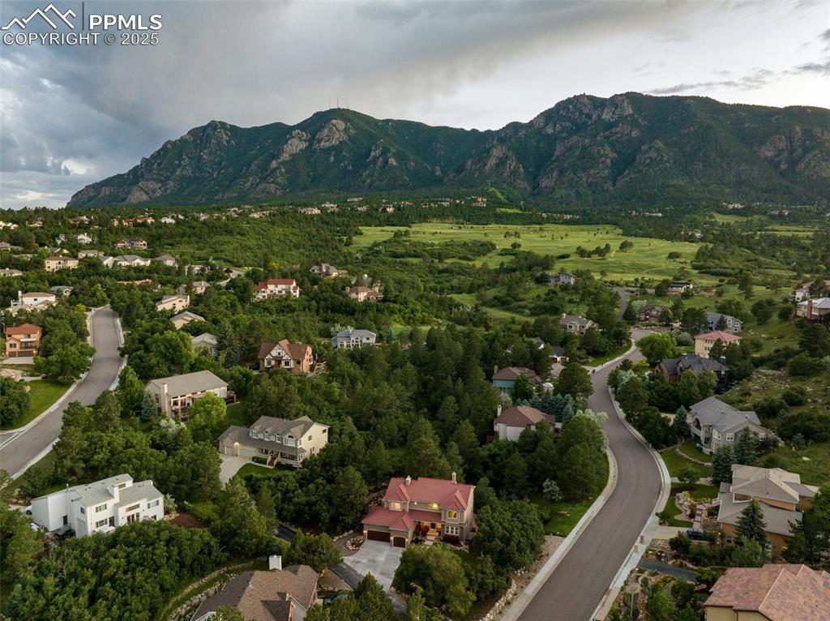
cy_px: 310
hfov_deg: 71.6
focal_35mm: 24
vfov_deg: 56.7
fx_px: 575
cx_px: 415
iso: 800
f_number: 9
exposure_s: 1/8
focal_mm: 12.29
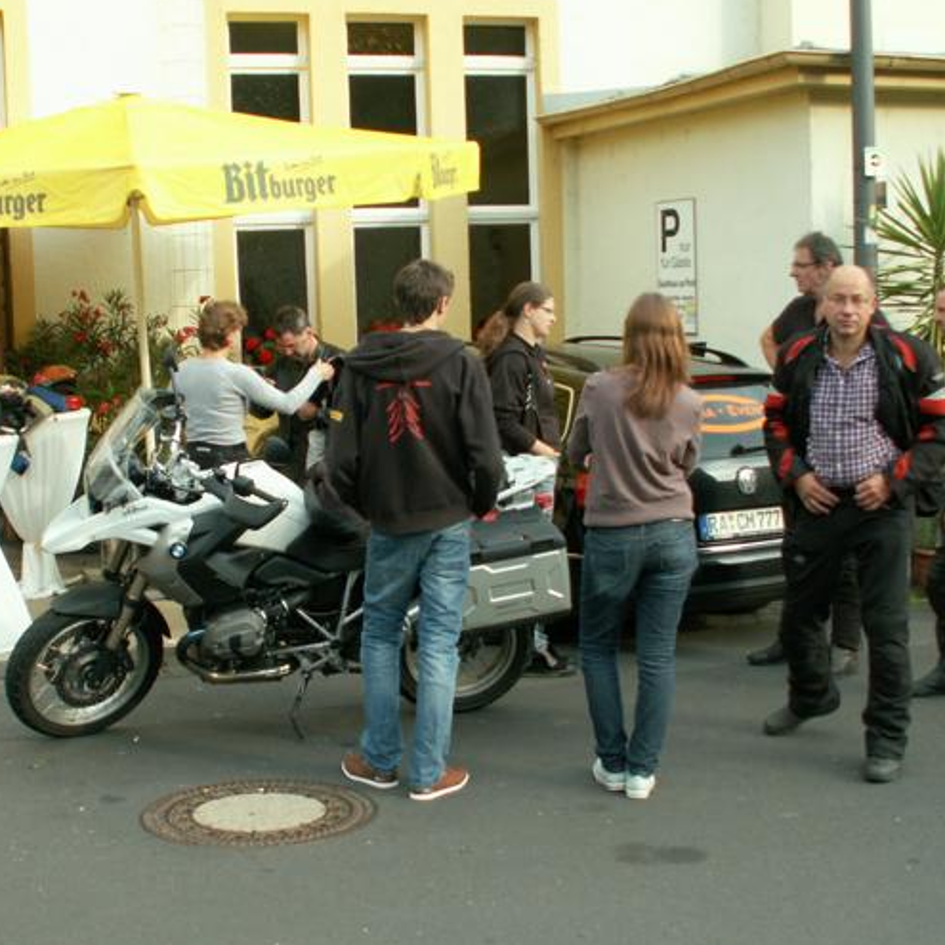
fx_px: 1544
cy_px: 472
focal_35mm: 50
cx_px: 401
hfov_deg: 34.0
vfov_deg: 34.0
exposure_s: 1/60
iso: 50
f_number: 3.5
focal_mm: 5.86
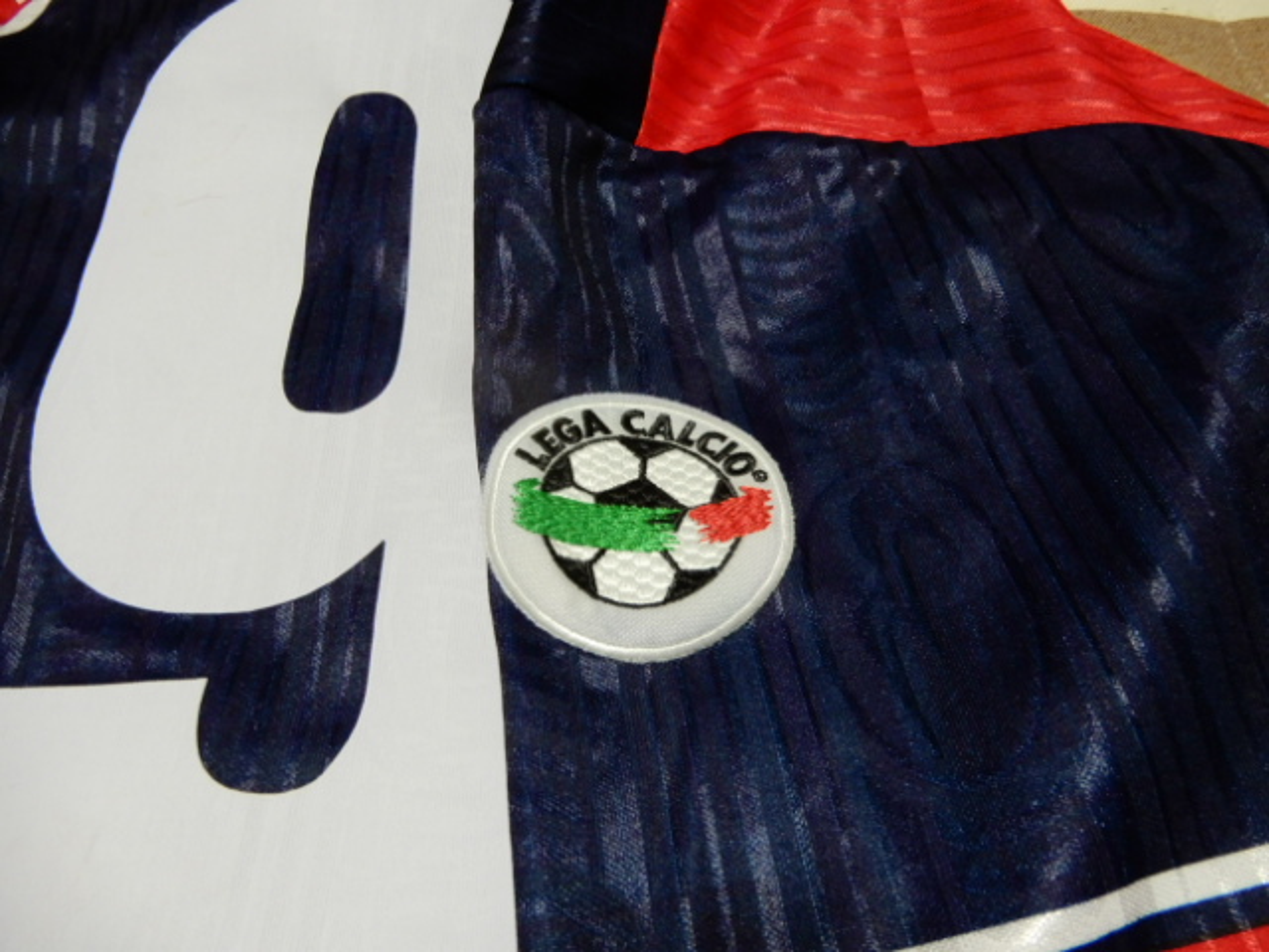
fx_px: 880
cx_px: 634
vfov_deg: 56.8
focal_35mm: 24
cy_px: 476
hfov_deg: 71.6
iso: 400
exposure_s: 1/25
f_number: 3.4
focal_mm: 4.3
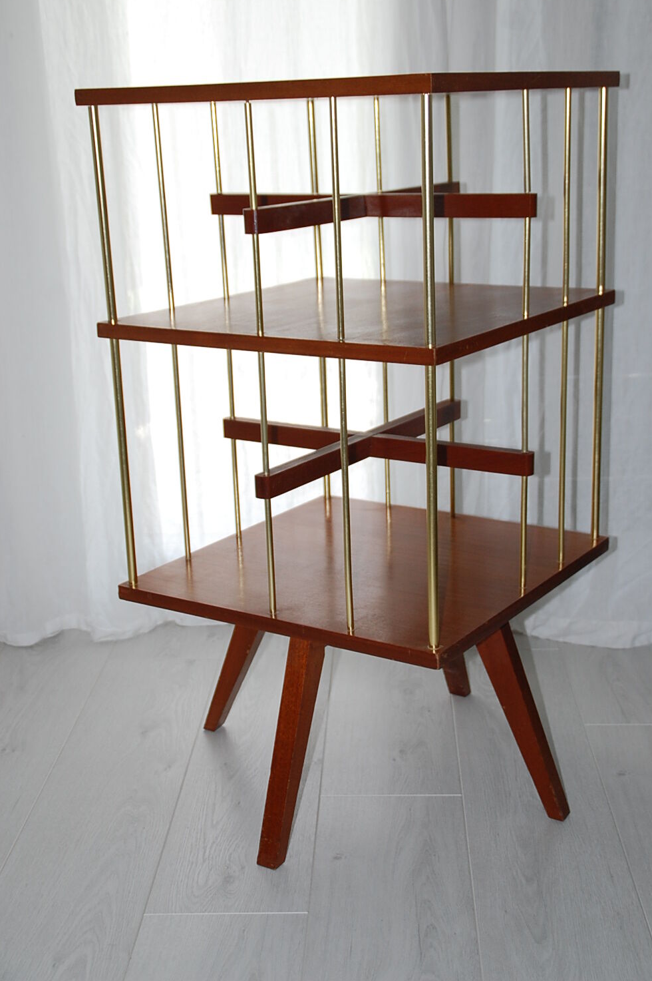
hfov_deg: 27.5
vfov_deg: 40.4
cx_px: 332
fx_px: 1333
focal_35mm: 49
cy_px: 481
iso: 400
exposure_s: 1/125
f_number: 4.2
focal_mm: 32
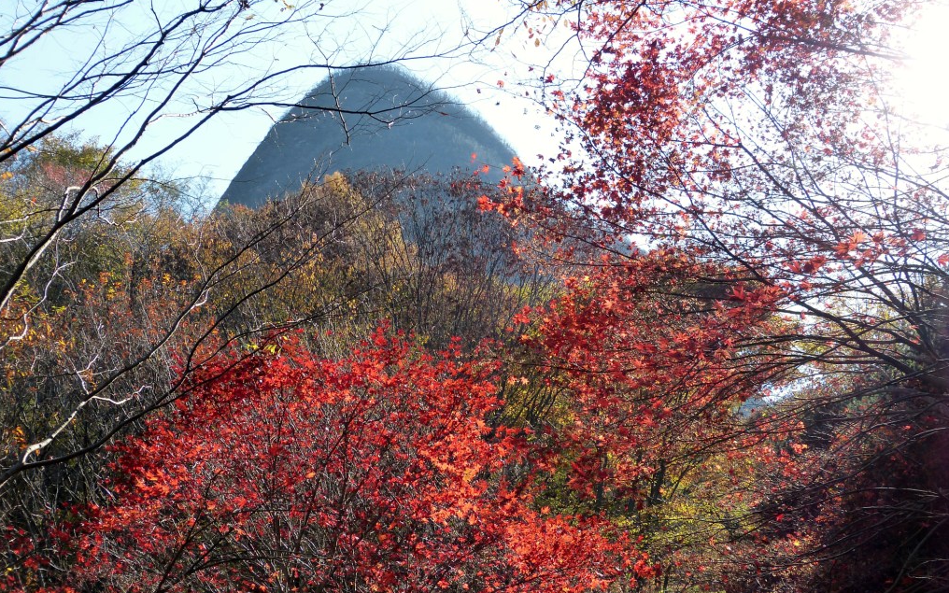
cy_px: 321
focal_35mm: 47
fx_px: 1216
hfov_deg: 42.6
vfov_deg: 27.4
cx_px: 474
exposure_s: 1/320
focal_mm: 7.8
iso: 160
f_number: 4
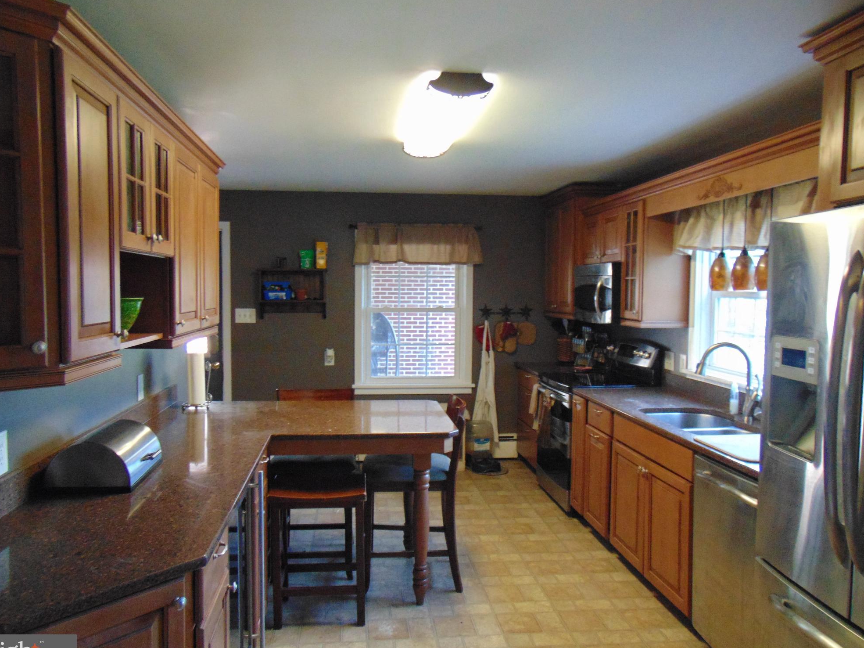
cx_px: 416
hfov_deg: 67.3
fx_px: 649
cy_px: 333
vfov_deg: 53.0
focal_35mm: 26
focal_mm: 4.5
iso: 400
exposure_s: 1/20
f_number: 3
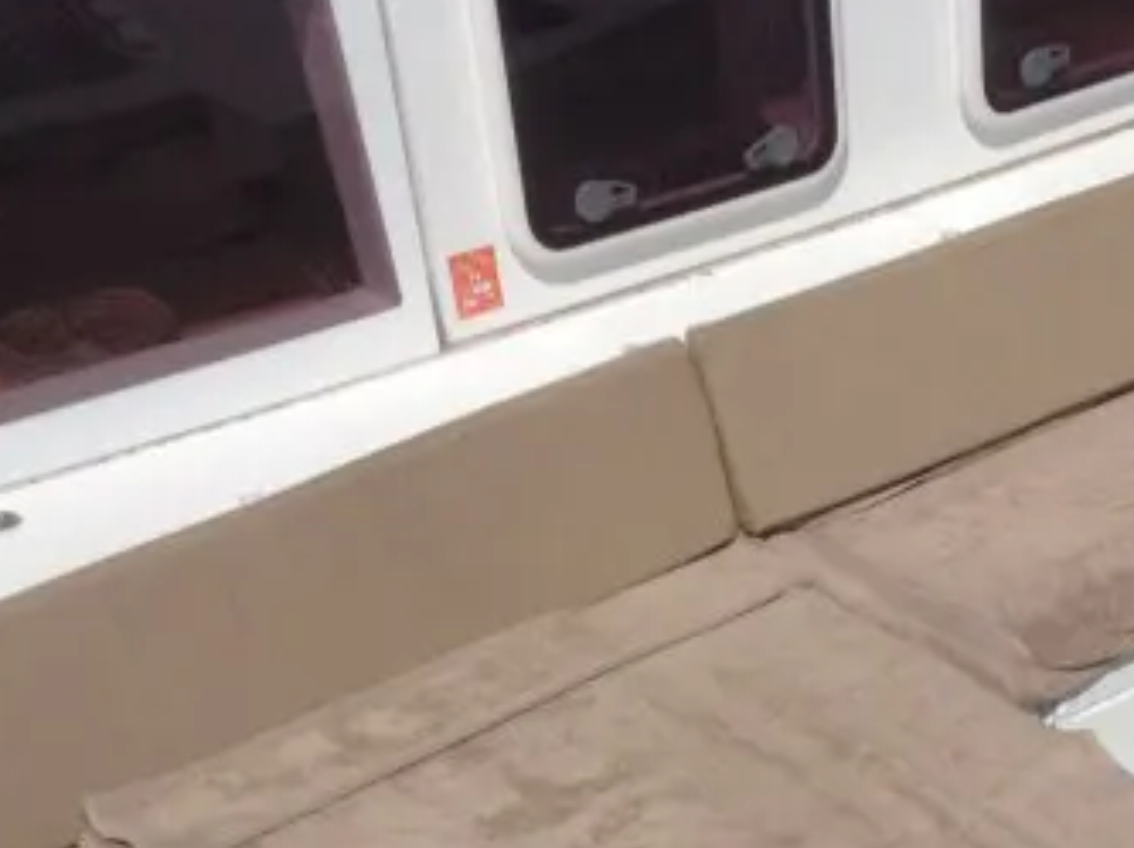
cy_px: 834
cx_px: 1011
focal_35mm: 84
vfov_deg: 17.2
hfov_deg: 22.8
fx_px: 2749
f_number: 2.4
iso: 64
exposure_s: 1/7576
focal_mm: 4.28
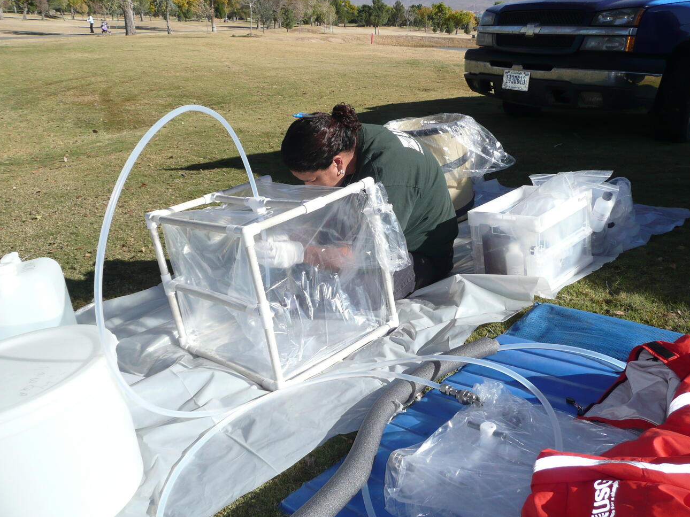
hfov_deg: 61.7
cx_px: 353
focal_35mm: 29
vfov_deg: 48.2
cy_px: 252
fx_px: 578
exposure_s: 1/200
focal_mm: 4.6
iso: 100
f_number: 8
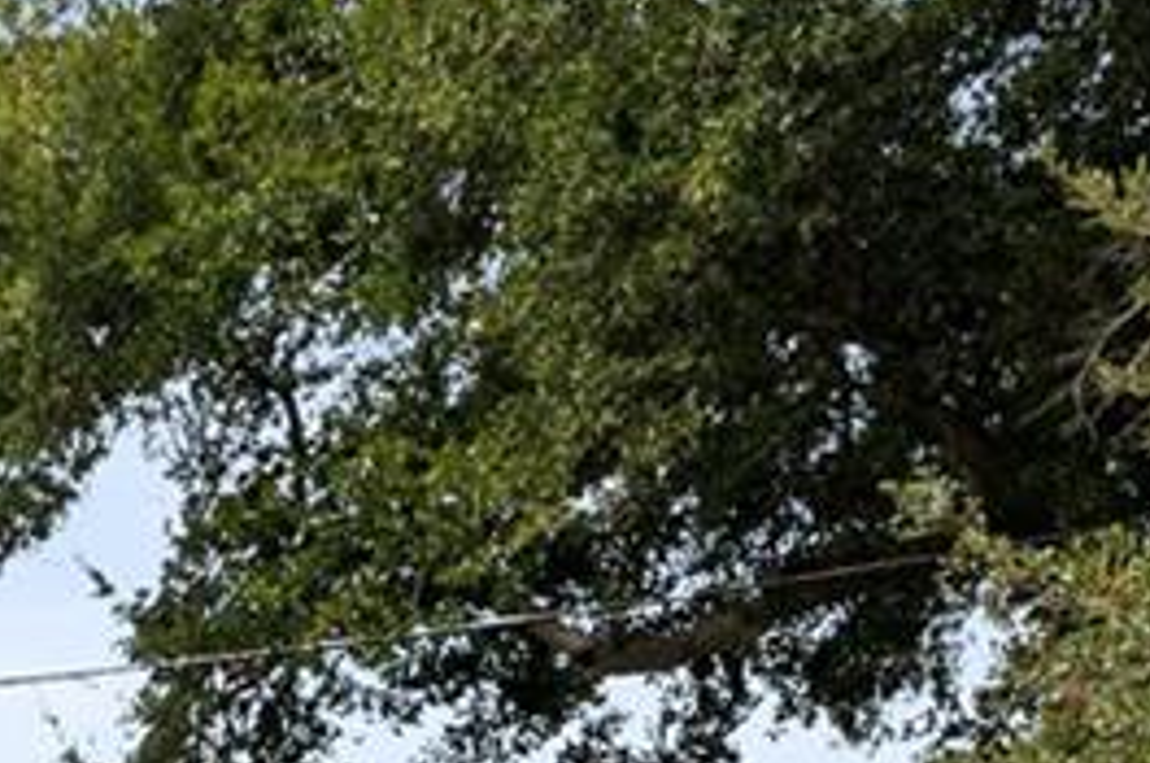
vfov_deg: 12.2
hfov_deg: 20.6
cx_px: -562
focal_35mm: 85
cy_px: 1908
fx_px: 2710
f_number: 8
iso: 200
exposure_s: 1/500
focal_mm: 14
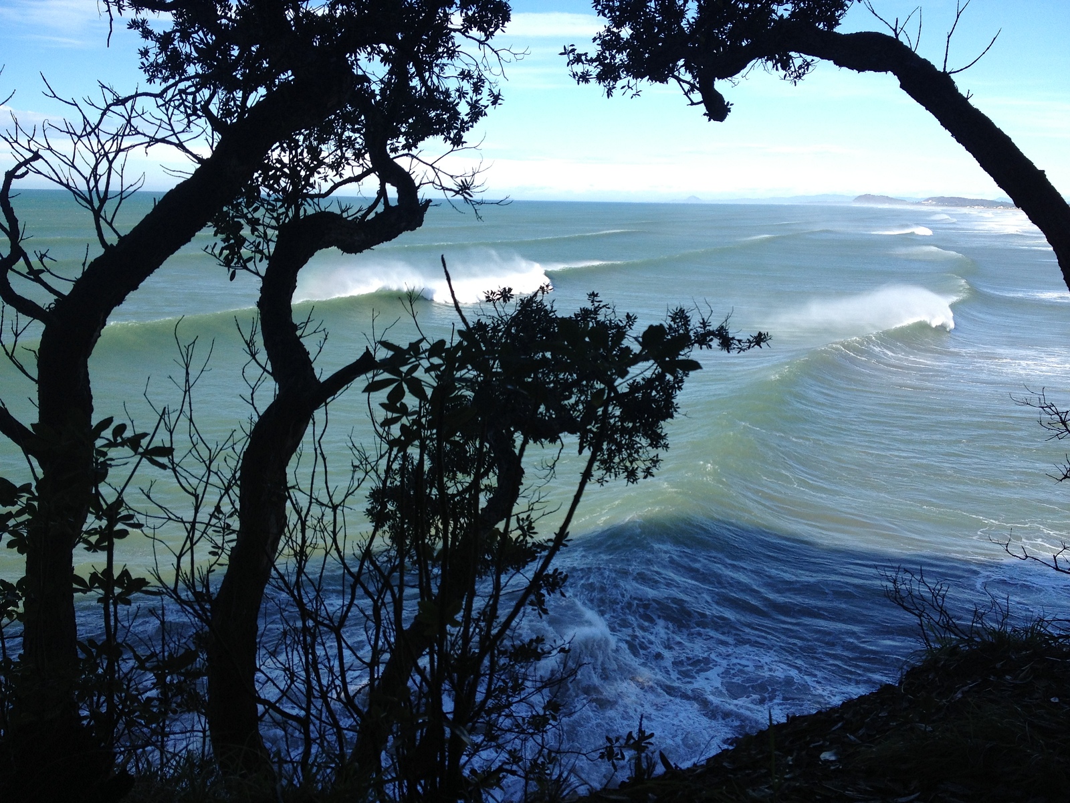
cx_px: 535
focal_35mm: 35
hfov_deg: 52.6
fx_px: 1082
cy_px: 402
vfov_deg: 40.7
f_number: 2.4
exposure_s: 1/1200
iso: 50
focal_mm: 4.28
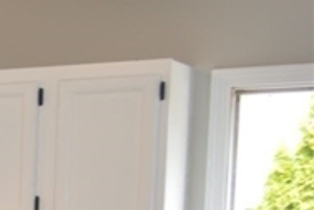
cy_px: 436
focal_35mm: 146
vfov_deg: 8.8
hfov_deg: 10.9
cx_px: -535
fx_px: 1273
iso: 180
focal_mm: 18
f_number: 3.5
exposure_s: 1/30
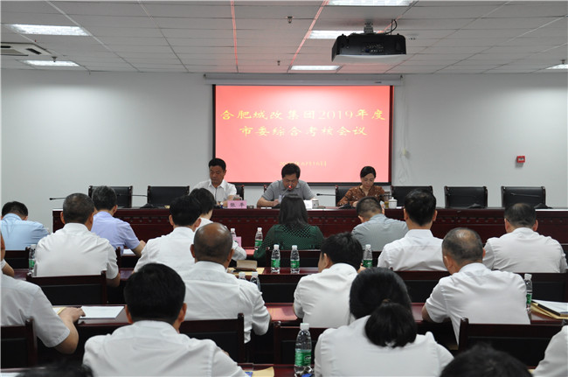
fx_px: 945
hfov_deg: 33.5
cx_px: 284
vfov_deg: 22.5
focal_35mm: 60
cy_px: 188
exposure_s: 1/40
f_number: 6.3
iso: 1000
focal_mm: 40
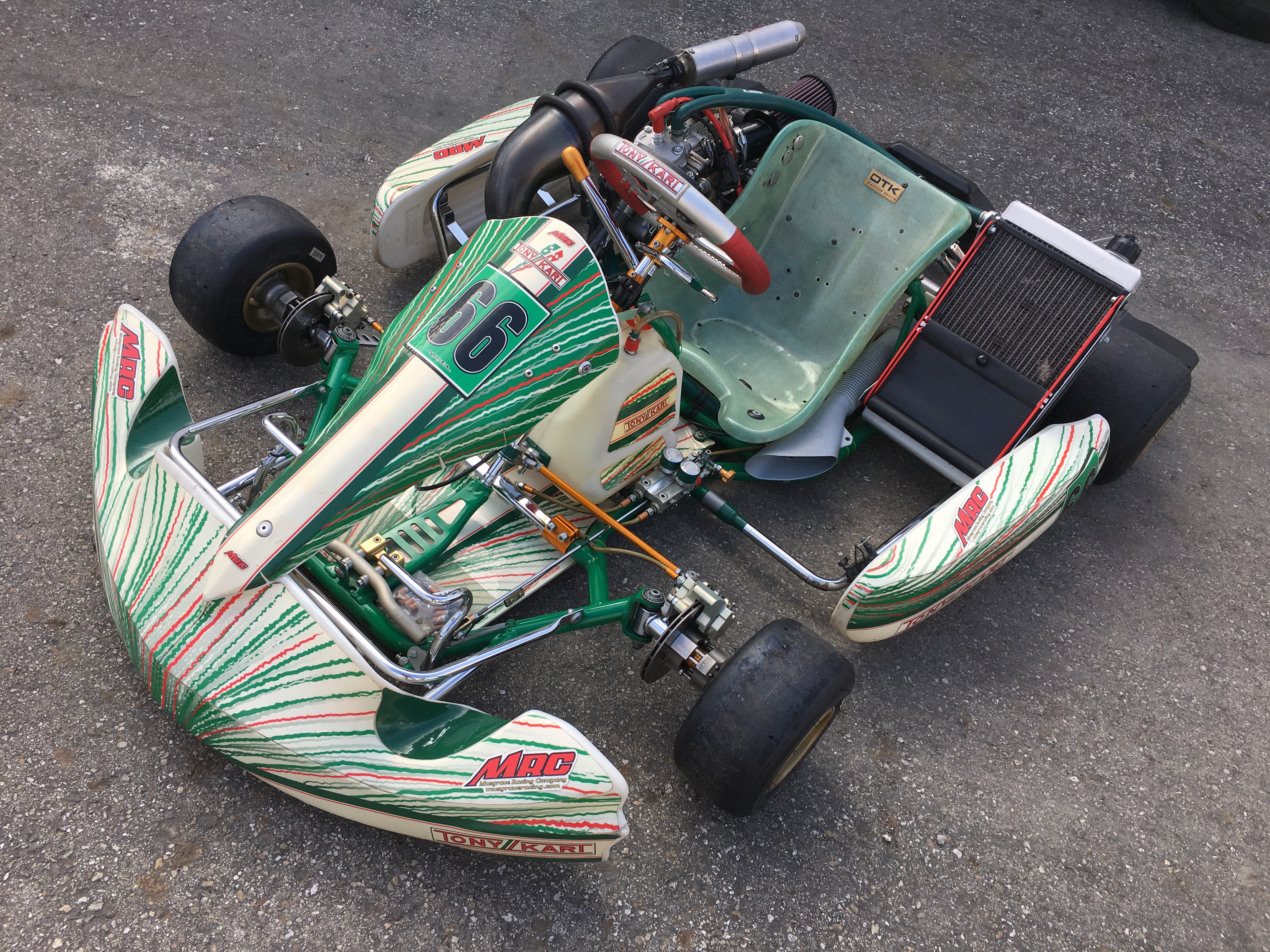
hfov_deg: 61.7
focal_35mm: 29
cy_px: 476
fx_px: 1064
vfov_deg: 48.2
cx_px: 635
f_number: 2.2
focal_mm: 4.15
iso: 25
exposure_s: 1/549
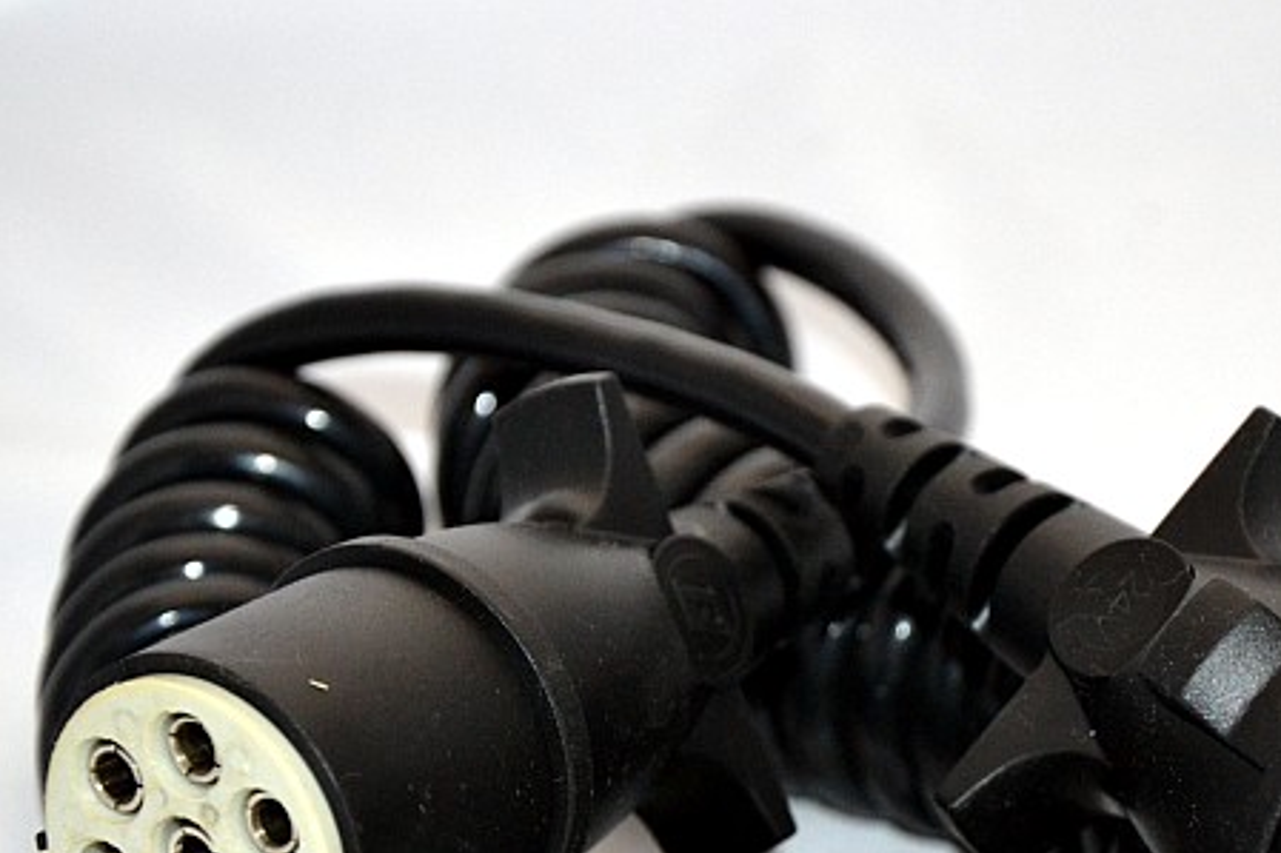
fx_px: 5513
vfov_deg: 8.8
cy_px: 752
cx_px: 819
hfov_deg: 13.2
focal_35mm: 155
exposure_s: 1/60
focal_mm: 58
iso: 1100
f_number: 5
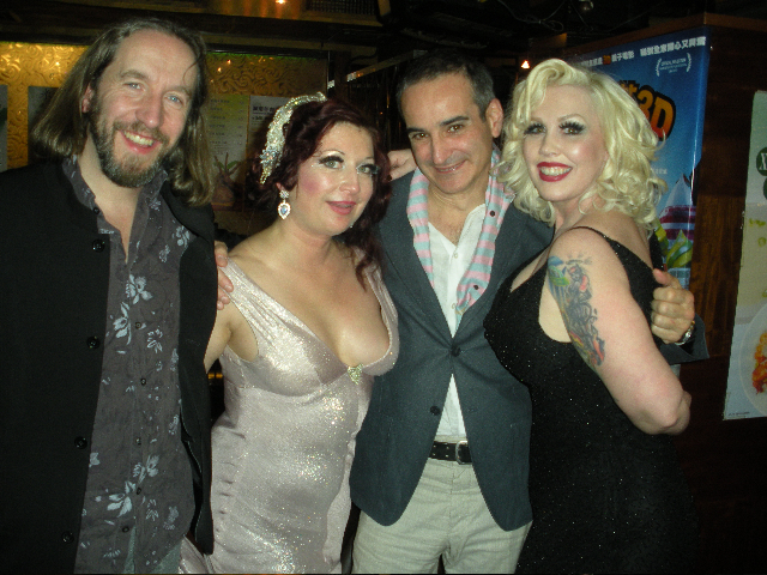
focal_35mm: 36
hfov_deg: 51.4
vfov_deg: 39.7
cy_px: 288
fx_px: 798
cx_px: 384
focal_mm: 6.3
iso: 169
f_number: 3.5
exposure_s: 1/60
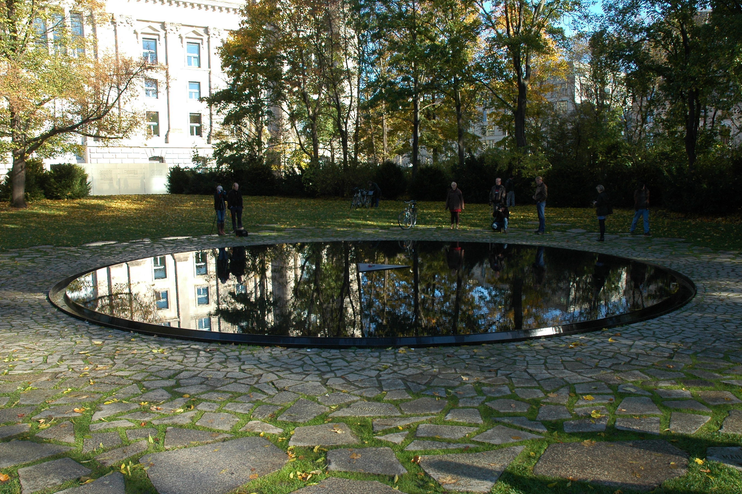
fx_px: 618
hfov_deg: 61.9
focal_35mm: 30
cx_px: 393
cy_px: 267
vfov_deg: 43.5
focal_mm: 18
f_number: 9
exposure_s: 1/100
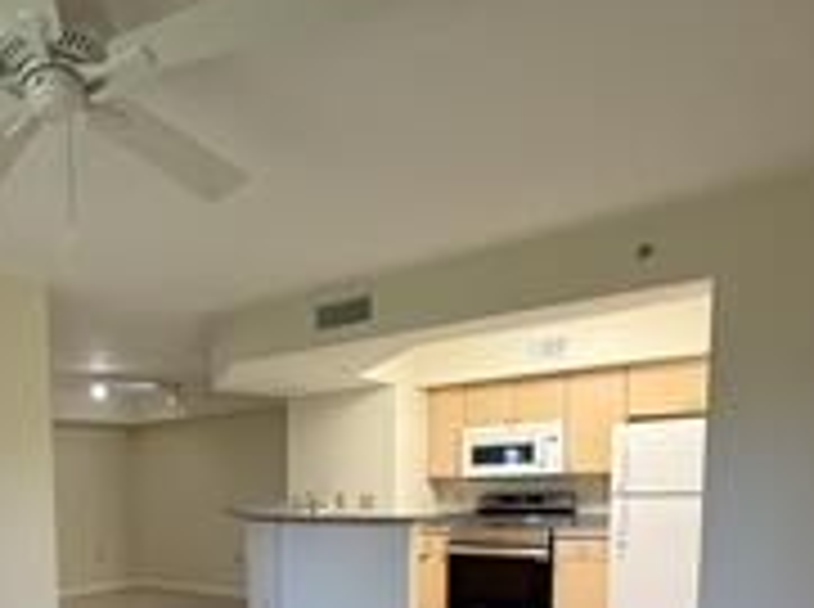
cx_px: 126
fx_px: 728
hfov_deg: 53.2
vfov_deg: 41.5
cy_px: 554
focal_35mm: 31
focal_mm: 2.22
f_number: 2.2
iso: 250
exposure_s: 1/120
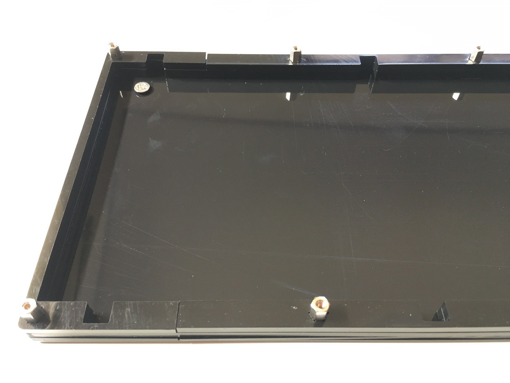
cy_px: 192
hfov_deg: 61.7
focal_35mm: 29
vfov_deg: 48.2
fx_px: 427
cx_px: 255
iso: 100
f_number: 2.2
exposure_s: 1/30
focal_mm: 4.15
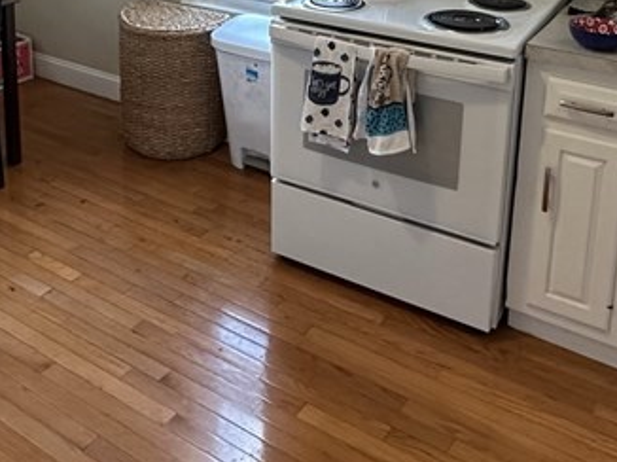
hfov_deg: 42.8
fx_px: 784
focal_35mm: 44
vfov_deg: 30.1
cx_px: 254
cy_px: -21
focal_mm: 2.22
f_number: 2.2
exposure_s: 1/120
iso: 250
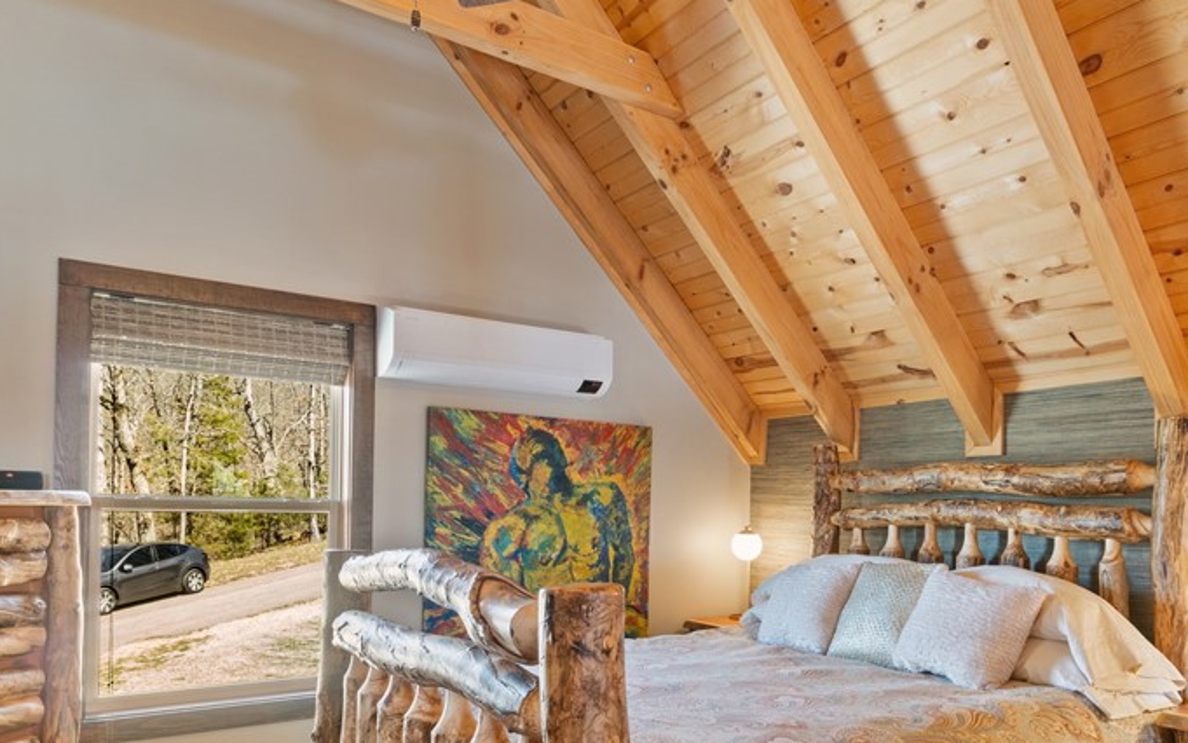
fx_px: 868
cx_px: 733
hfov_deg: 67.8
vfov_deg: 45.5
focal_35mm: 27
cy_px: 506
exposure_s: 1.3
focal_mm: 11
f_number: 8
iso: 250
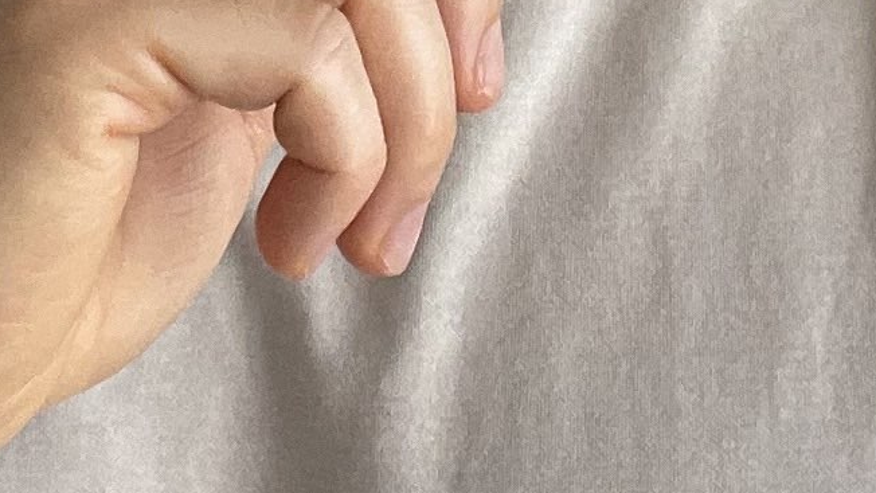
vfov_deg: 7.4
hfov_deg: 13.9
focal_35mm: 155
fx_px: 3601
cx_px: 488
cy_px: -583
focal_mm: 2.71
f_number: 2.2
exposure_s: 1/114
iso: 100
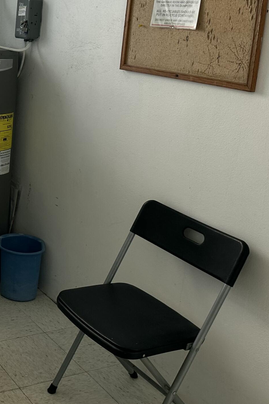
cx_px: -54
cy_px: 125
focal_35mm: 53
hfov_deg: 23.3
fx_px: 594
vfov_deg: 37.0
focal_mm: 6.86
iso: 100
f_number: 1.78
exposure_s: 1/136
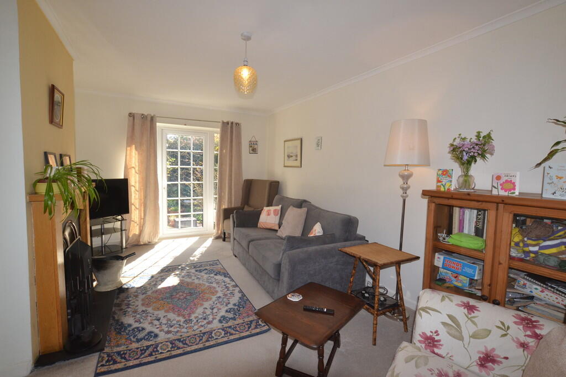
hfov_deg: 100.4
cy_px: 188
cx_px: 283
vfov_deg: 77.3
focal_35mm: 15
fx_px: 236
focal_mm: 10
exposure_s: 1/160
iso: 800
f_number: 8
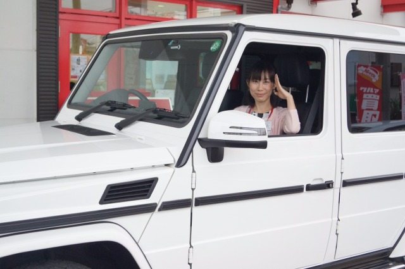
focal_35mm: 45
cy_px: 134
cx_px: 202
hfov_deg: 43.7
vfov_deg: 29.8
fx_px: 506
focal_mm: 30
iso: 640
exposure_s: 1/160
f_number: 4.5
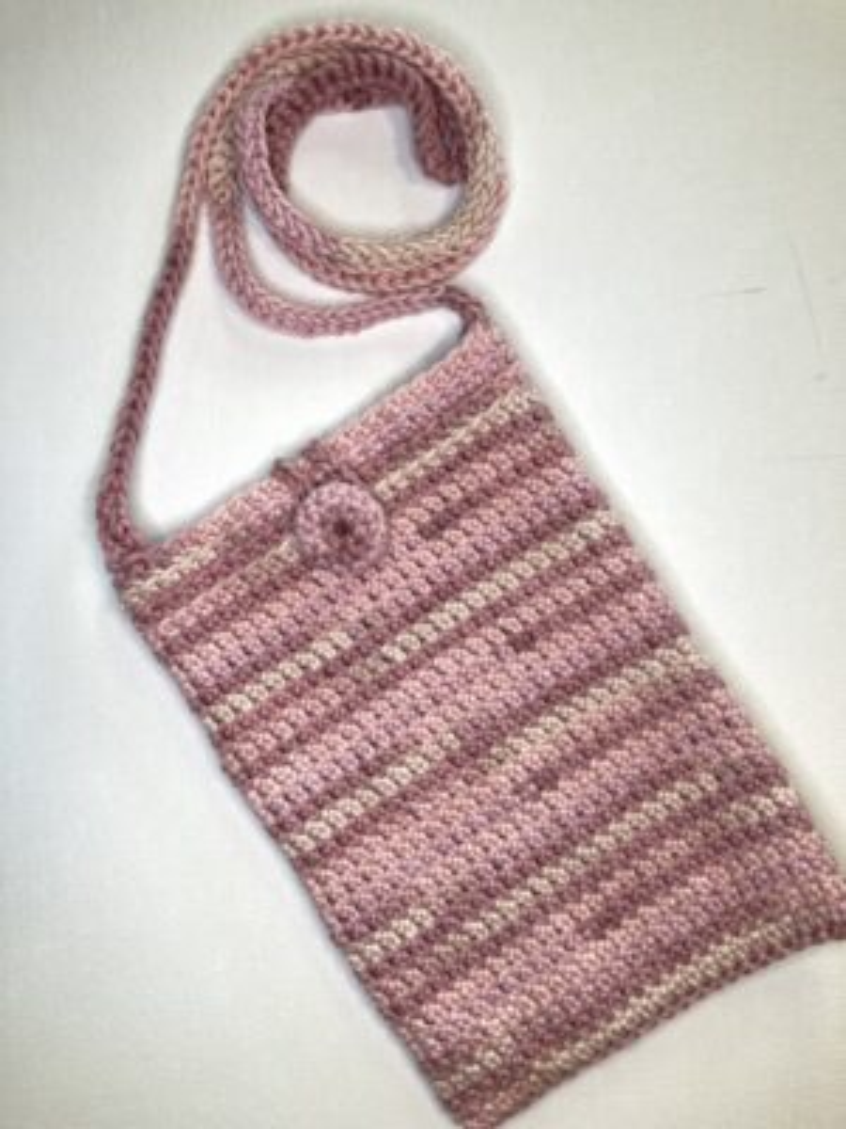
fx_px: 912
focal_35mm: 28
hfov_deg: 49.7
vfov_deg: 63.4
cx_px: 423
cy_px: 564
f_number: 1.8
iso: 20
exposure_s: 1/100
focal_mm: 3.99
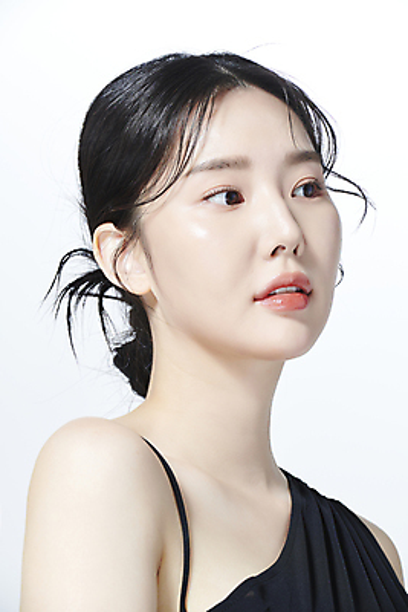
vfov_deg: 10.3
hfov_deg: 6.9
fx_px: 3397
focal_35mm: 200
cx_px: 204
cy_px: 306
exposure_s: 1/125
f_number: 11
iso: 64
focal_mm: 200
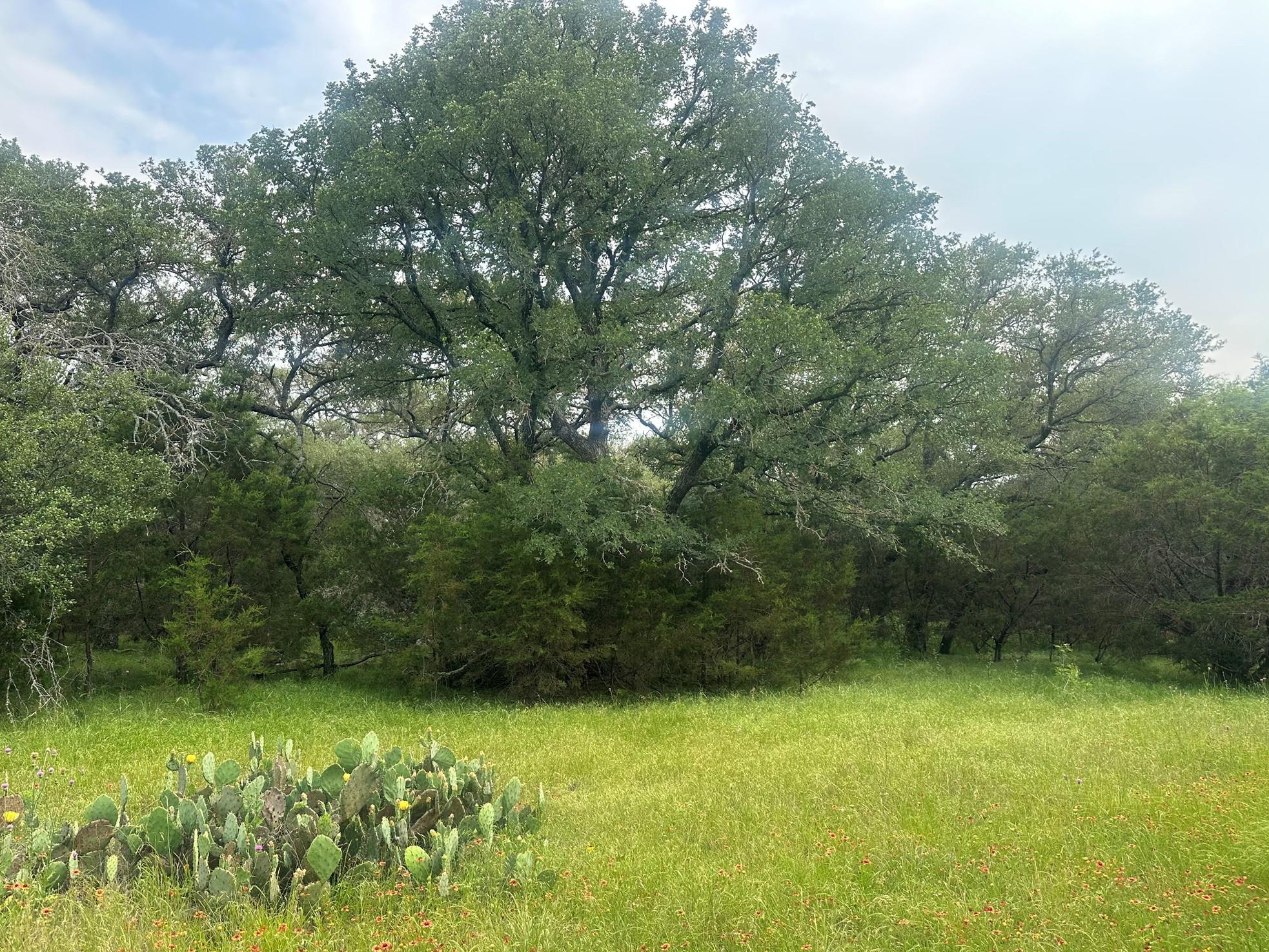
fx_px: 917
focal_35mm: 25
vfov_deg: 54.9
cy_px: 491
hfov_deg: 69.4
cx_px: 614
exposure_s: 1/1095
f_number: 1.78
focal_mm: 6.86
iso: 80
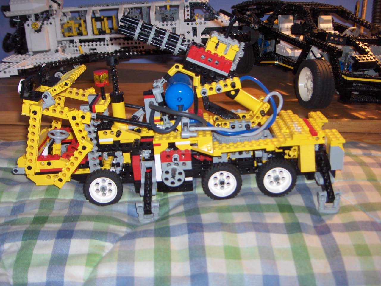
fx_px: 429
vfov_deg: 36.8
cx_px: 190
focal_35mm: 39
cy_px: 143
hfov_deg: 47.9
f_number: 2.8
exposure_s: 1/60
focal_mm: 8
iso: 100
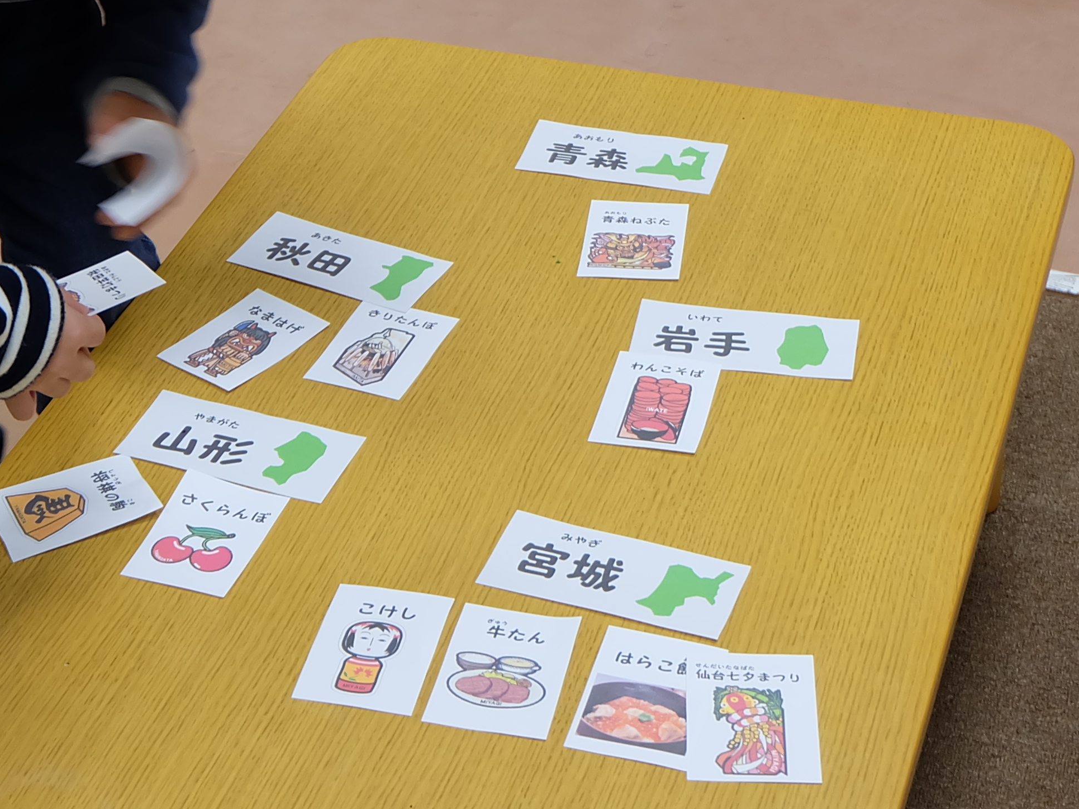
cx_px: 339
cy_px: 211
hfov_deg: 24.9
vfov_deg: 18.8
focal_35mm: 78
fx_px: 2431
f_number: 4
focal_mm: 21.1
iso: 500
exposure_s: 1/60
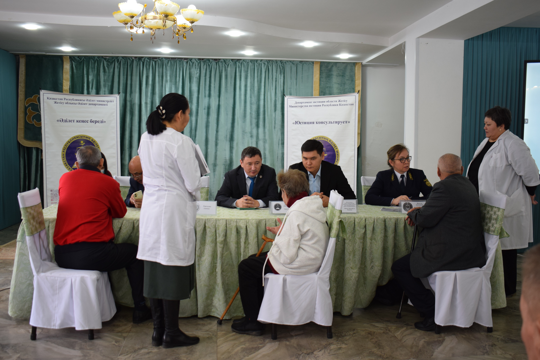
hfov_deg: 51.3
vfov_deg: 35.5
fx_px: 562
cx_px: 270
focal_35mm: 38
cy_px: 180
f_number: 4
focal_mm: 25
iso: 500
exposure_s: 1/60
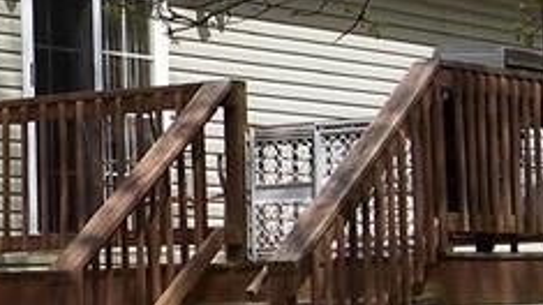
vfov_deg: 7.1
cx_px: -109
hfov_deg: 12.3
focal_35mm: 171
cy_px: 85
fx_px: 2461
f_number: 4
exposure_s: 1/640
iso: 64
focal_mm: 5.85
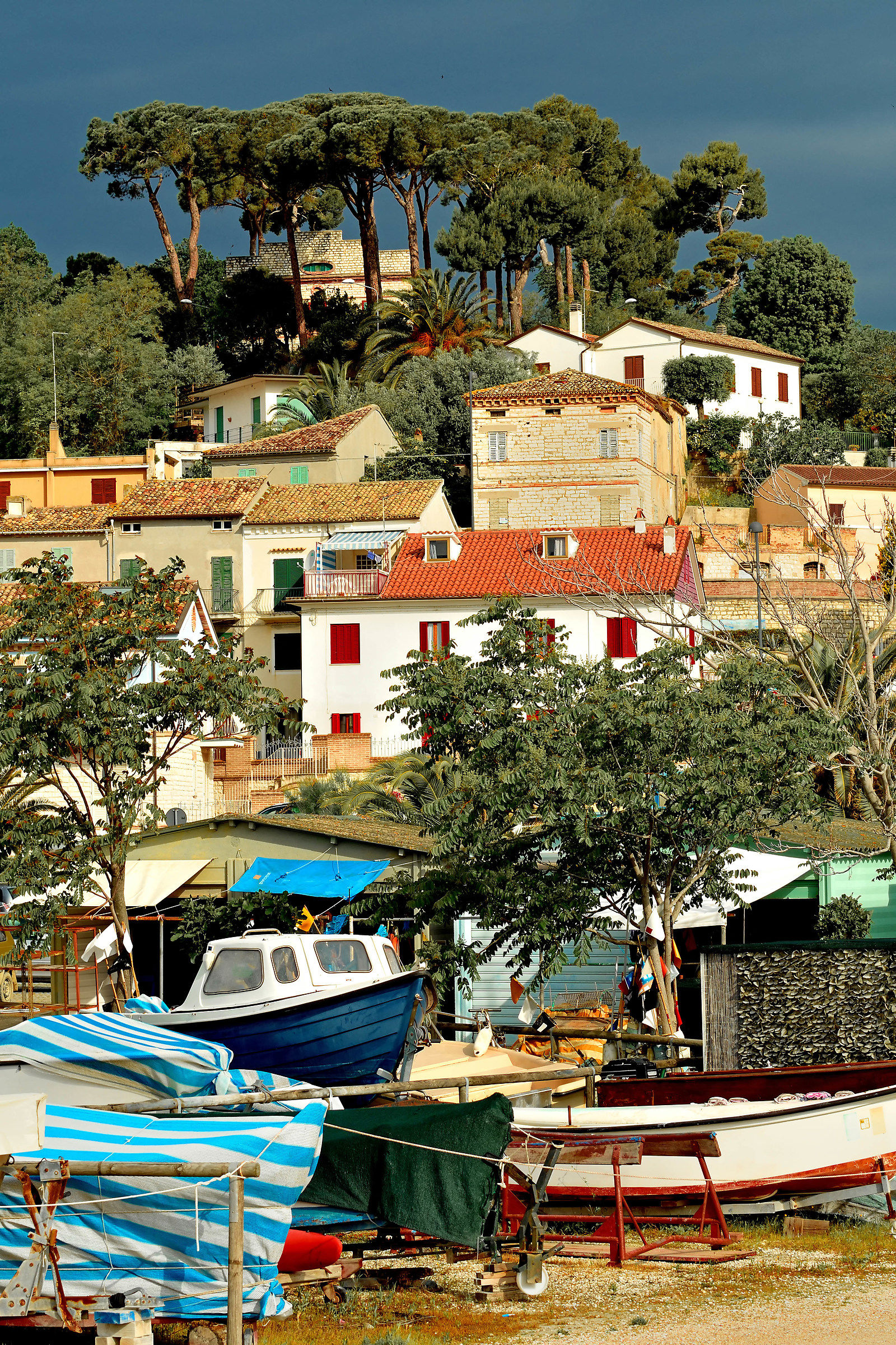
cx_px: 448
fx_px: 3920
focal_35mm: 105
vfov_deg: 19.5
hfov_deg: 13.0
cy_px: 672
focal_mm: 70
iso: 220
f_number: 8
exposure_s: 1/500
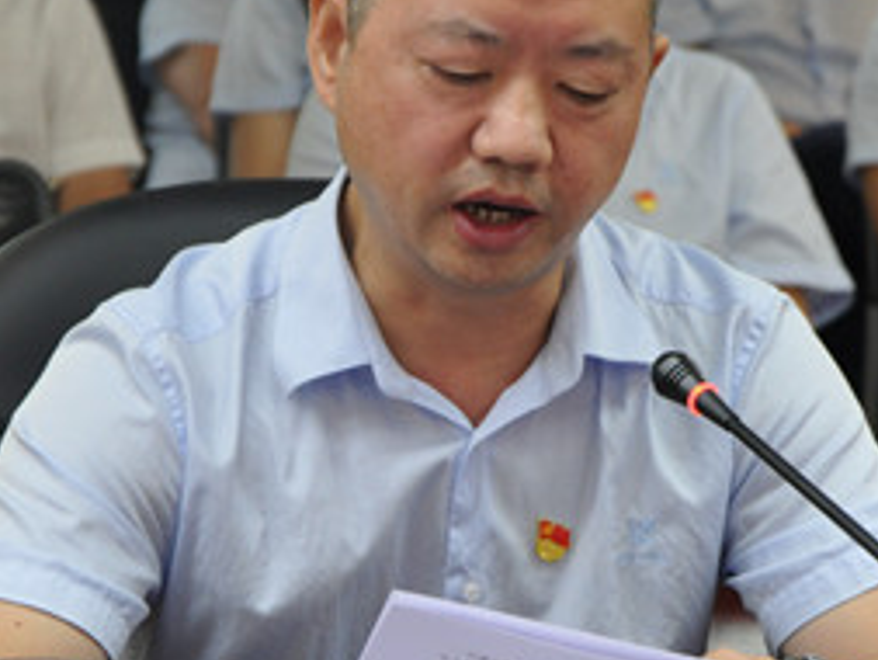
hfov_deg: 7.3
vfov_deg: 5.4
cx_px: 510
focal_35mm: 273
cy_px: 368
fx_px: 6928
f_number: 5.3
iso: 800
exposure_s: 1/50
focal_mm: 80
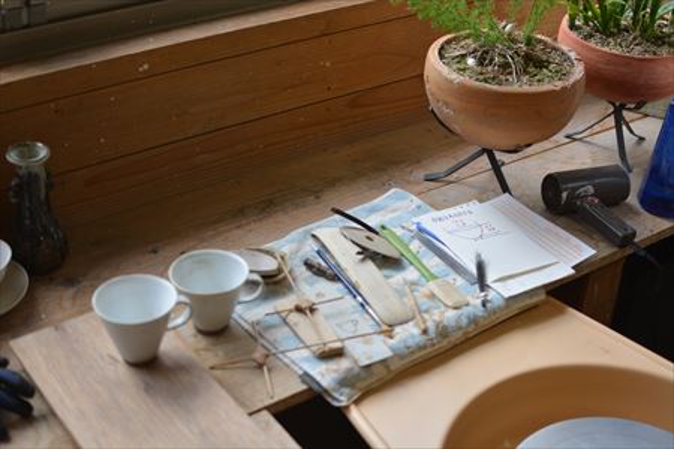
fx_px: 983
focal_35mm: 52
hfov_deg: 37.9
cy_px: 224
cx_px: 337
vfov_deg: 25.8
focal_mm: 35
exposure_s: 1/160
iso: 100
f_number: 2.5
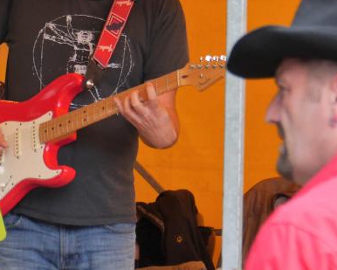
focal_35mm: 271
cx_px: 88
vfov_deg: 5.7
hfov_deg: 7.1
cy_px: 54
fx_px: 2704
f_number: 5.7
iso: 500
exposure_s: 1/125
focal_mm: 67
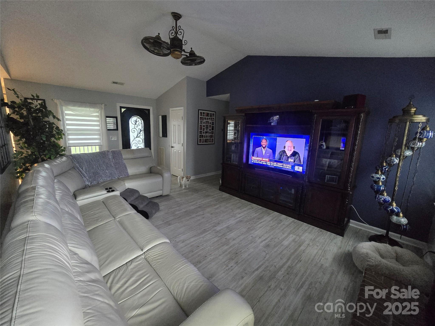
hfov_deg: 106.2
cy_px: 163
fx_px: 163
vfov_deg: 89.9
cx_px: 218
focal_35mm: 13
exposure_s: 1/60.2
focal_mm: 2.2
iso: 1250
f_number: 2.2
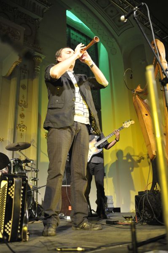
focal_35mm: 35
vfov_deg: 54.5
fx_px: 245
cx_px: 84
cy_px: 126
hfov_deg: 37.8
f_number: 2.8
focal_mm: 35
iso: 1600
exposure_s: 1/100
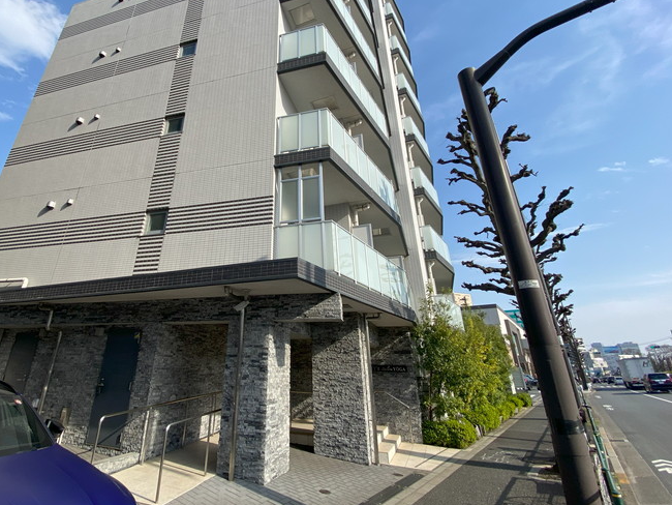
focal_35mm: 16
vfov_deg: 77.7
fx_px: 311
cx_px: 279
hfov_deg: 93.6
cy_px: 215
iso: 20
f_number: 2.4
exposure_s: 1/813
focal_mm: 1.54
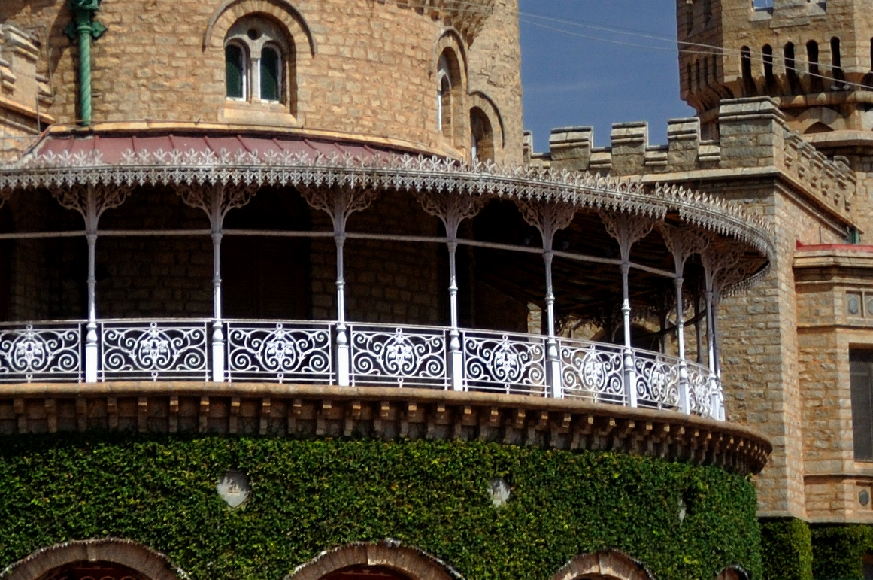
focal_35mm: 144
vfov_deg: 9.5
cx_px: -417
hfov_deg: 13.5
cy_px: 105
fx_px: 3488
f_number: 4
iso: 400
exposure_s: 1/1000
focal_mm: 26
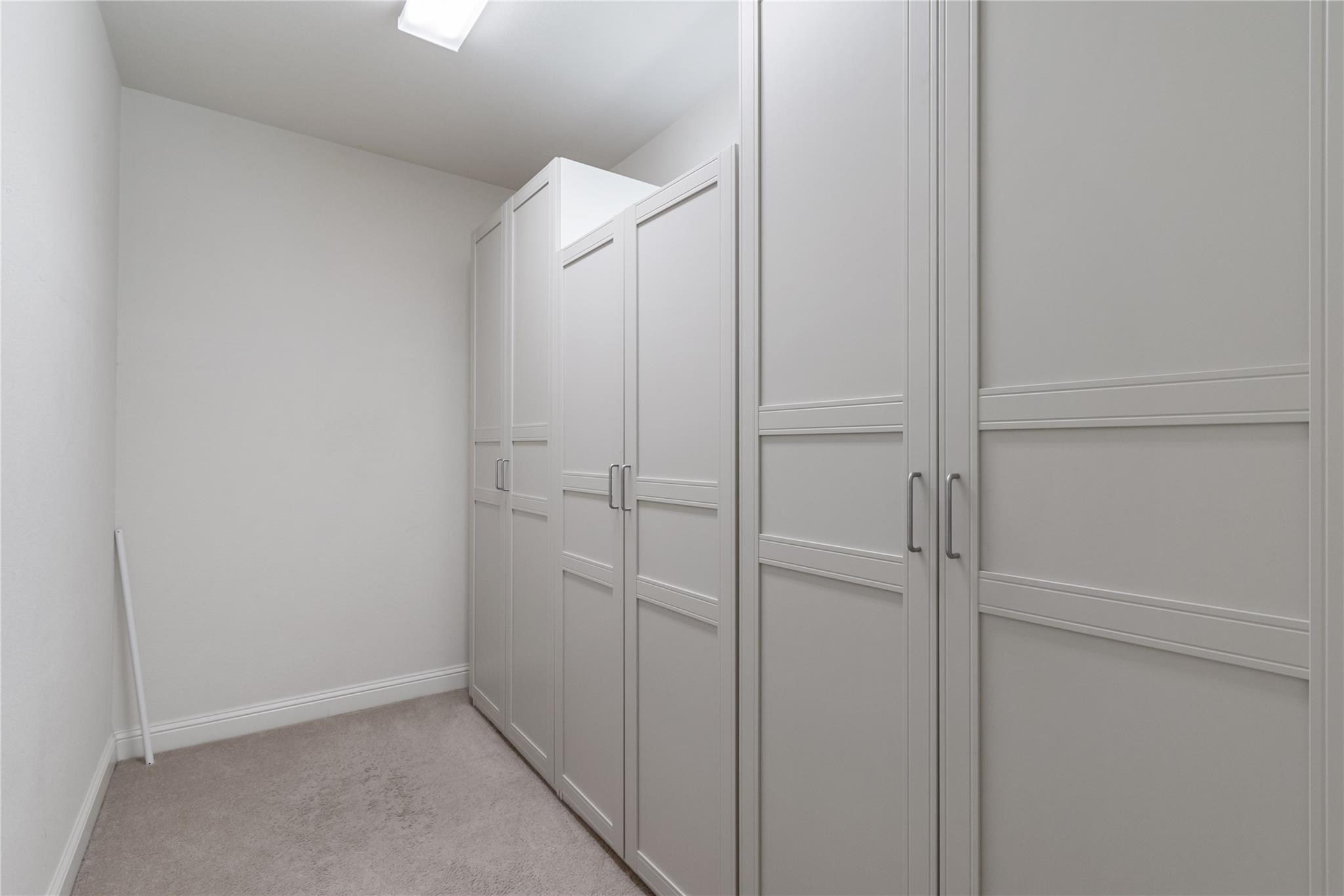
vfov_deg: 77.3
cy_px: 448
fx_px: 560
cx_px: 672
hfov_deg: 100.4
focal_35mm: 15
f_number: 8
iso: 250
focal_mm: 10
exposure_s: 1/15
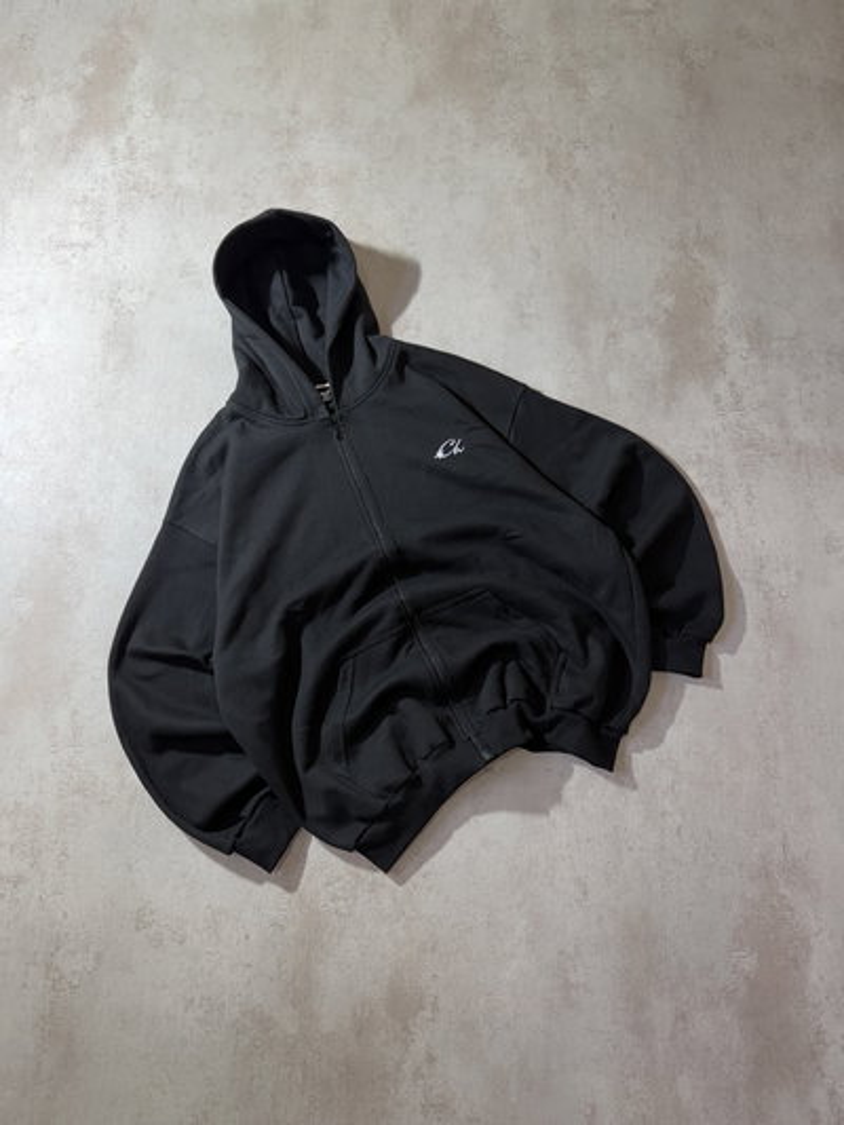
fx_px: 780
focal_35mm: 24
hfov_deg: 56.8
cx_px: 422
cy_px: 562
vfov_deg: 71.6
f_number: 1.78
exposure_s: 1/100
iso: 64
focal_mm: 6.76
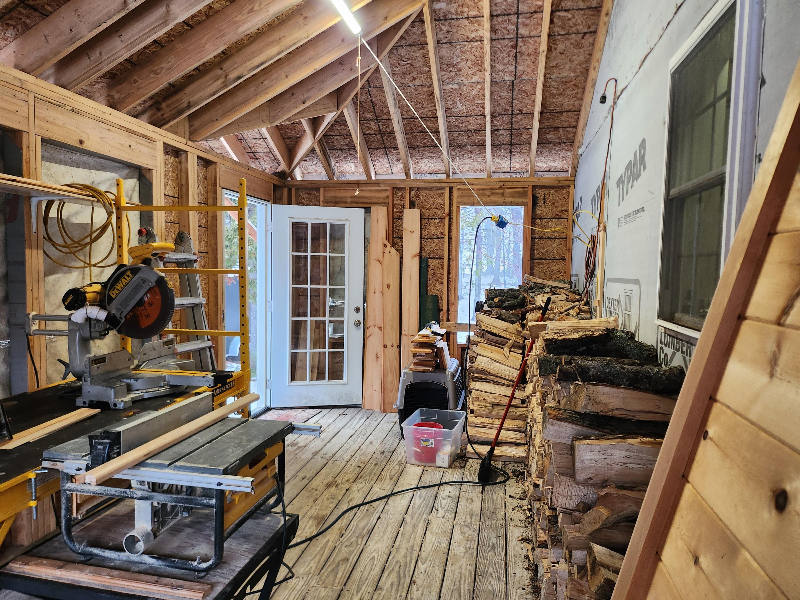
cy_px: 300
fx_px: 555
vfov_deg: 56.8
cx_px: 400
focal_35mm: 24
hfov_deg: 71.6
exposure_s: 1/120
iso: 400
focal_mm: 5
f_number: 1.8
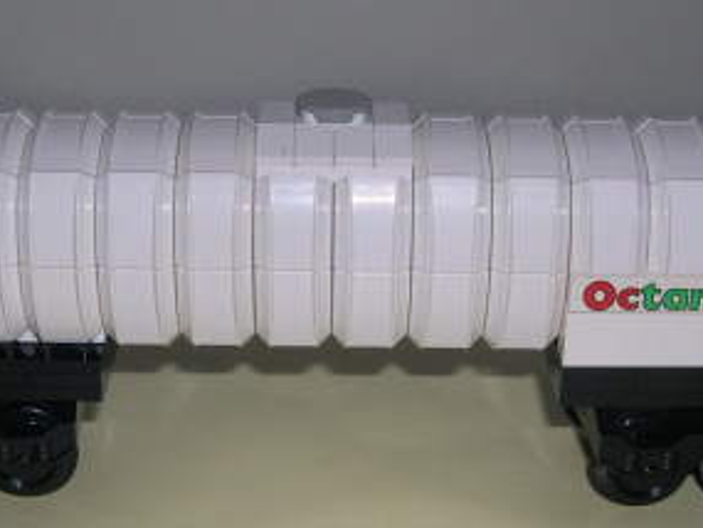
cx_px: 319
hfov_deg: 27.4
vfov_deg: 20.7
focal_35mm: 71
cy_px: 313
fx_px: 1443
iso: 100
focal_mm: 8
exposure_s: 1/60
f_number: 7.6
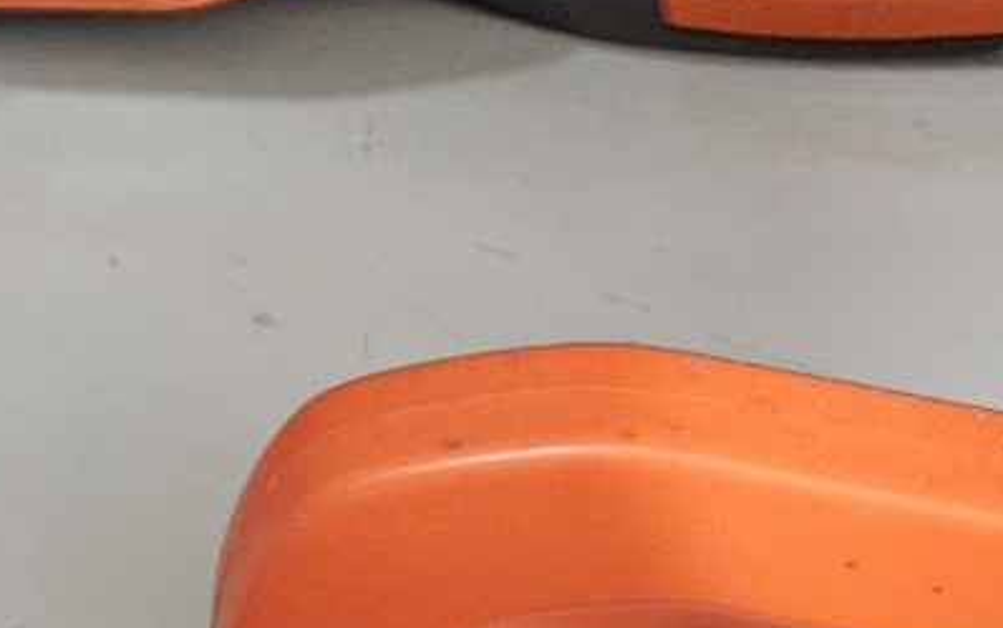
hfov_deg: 18.0
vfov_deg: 13.0
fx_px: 2570
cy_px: -393
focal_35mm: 94
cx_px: -761
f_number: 1.8
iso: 1000
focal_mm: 5.4
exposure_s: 1/100
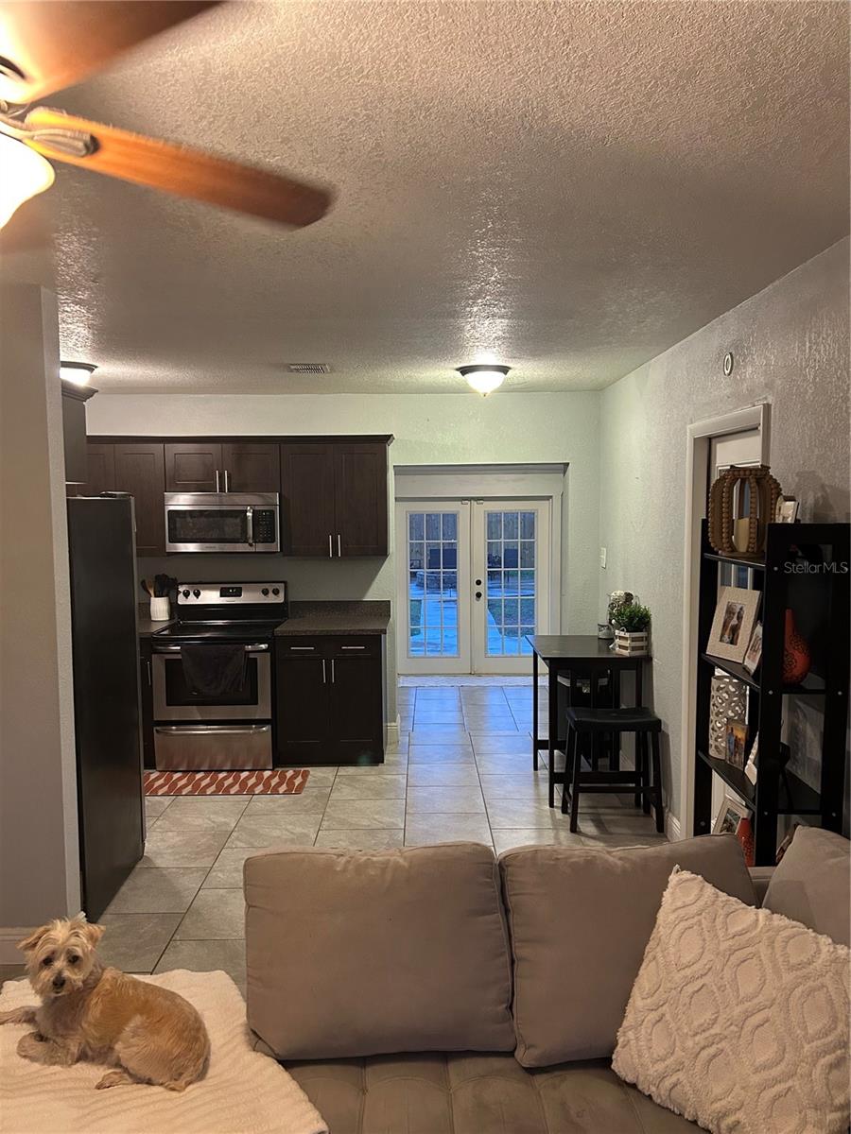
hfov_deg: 53.1
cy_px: 567
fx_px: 852
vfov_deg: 67.3
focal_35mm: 26
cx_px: 426
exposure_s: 1/60
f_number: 1.5
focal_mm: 5.7
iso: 320
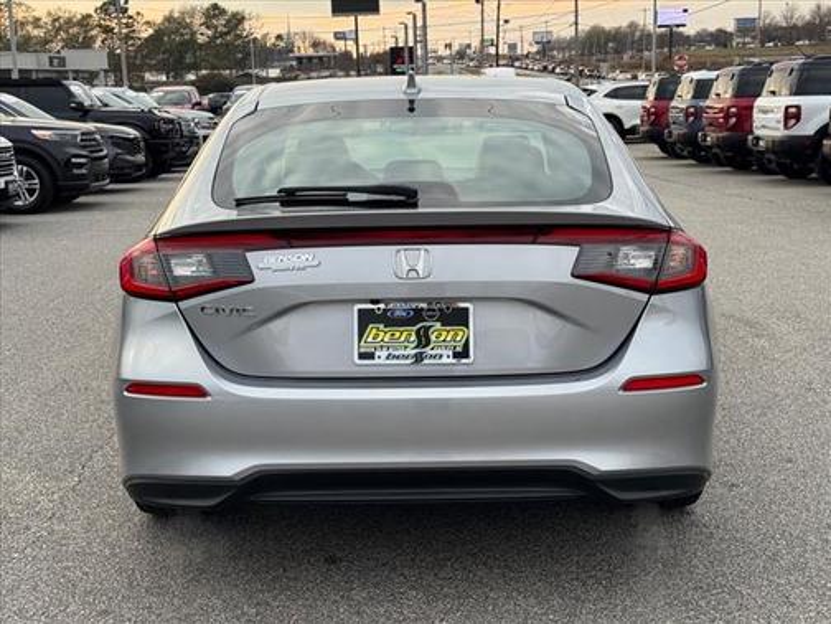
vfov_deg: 30.3
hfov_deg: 39.7
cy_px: 312
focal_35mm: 48
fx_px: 1152
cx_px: 416
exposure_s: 1/685
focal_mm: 6.76
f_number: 1.78
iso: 64
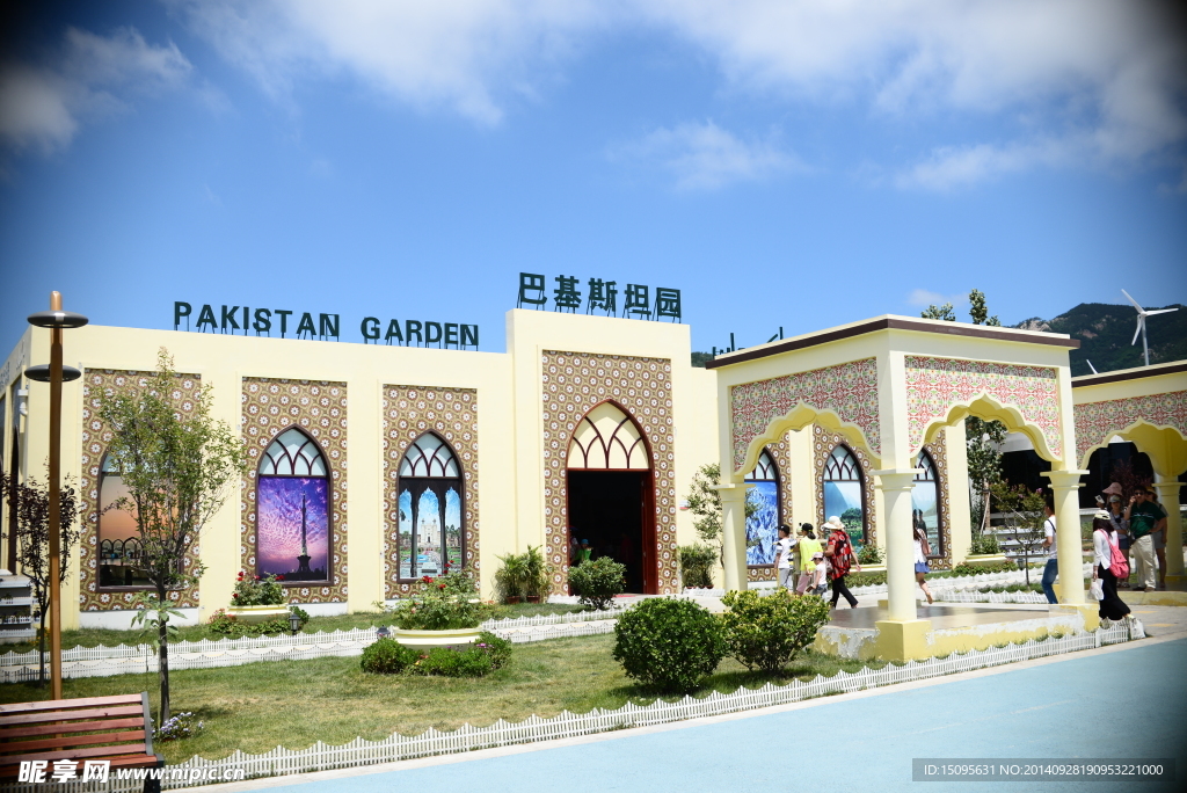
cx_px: 594
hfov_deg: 54.4
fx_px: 1155
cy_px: 396
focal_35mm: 35
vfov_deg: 37.9
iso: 200
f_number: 5.6
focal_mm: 35
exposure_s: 1/1600
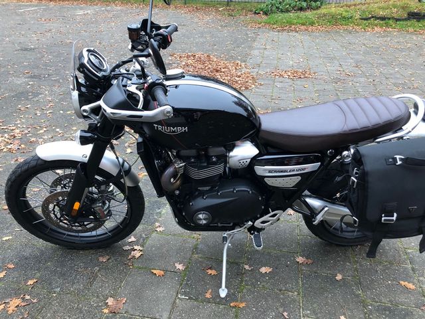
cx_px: 212
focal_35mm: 28
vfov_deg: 49.7
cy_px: 160
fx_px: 344
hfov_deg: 63.4
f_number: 1.8
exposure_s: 1/17
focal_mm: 3.99
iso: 40
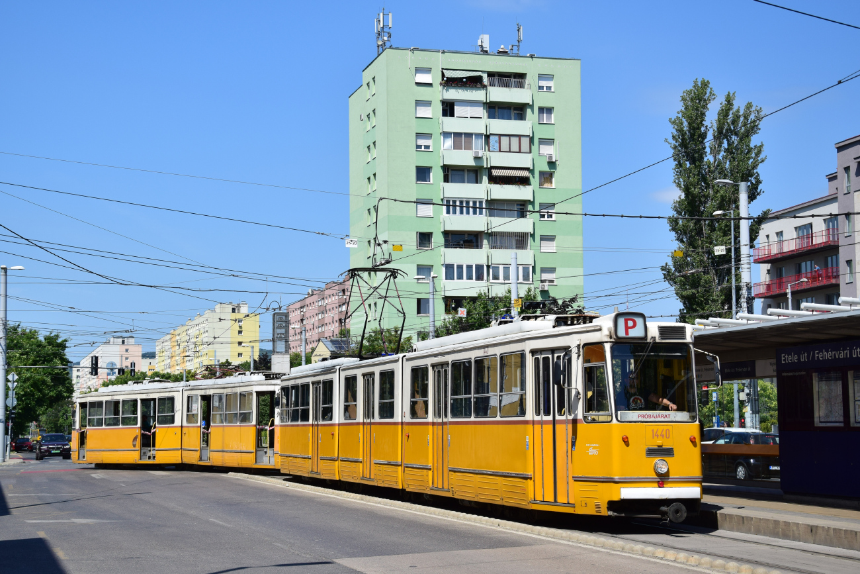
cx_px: 430
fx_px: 1505
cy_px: 287
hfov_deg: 31.9
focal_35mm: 63
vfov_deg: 21.6
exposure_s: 1/1000
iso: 200
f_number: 6.3
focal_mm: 42
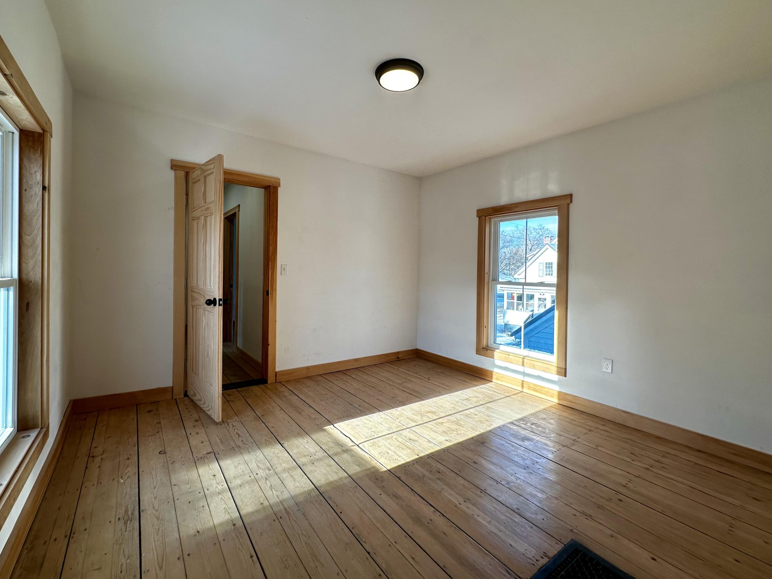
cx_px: 363
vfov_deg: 81.7
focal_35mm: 15
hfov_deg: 98.1
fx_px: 335
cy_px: 283
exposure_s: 1/180
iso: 40
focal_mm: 2.22
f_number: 2.2
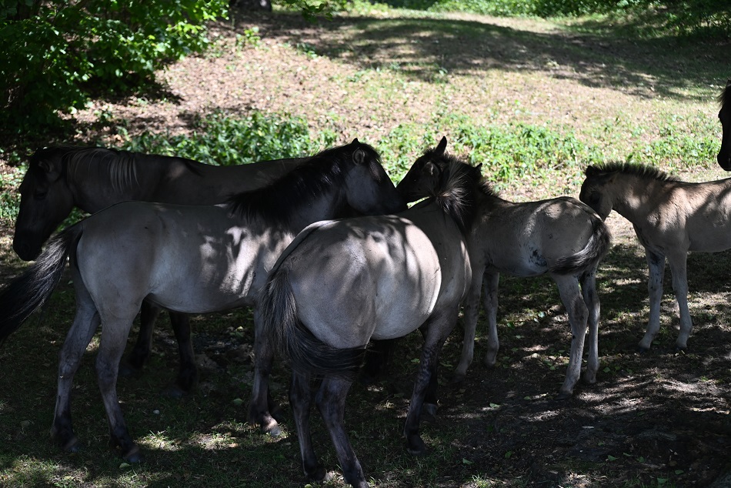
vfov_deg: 19.5
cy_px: 244
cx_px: 366
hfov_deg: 28.8
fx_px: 1422
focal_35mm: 70
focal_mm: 70
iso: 250
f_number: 4.5
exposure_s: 1/500
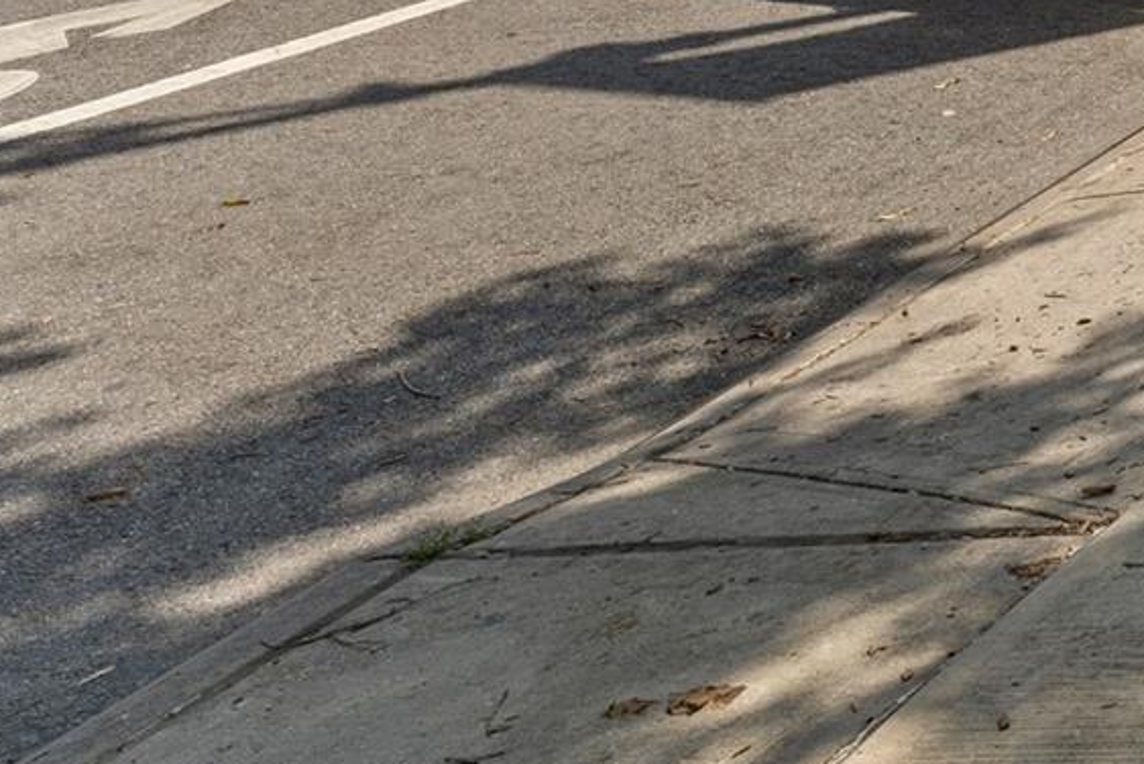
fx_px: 1621
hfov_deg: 22.6
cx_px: 2038
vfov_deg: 21.3
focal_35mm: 51
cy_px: -455
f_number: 10
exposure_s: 1/30
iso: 100
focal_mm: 14
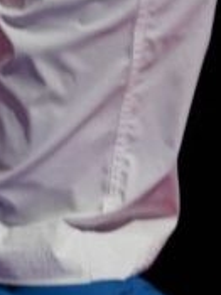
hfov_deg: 0.8
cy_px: -386
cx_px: -506
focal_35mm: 1975
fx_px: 16833
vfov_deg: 1.0
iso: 2500
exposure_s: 1/1000
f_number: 2.8
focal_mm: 200
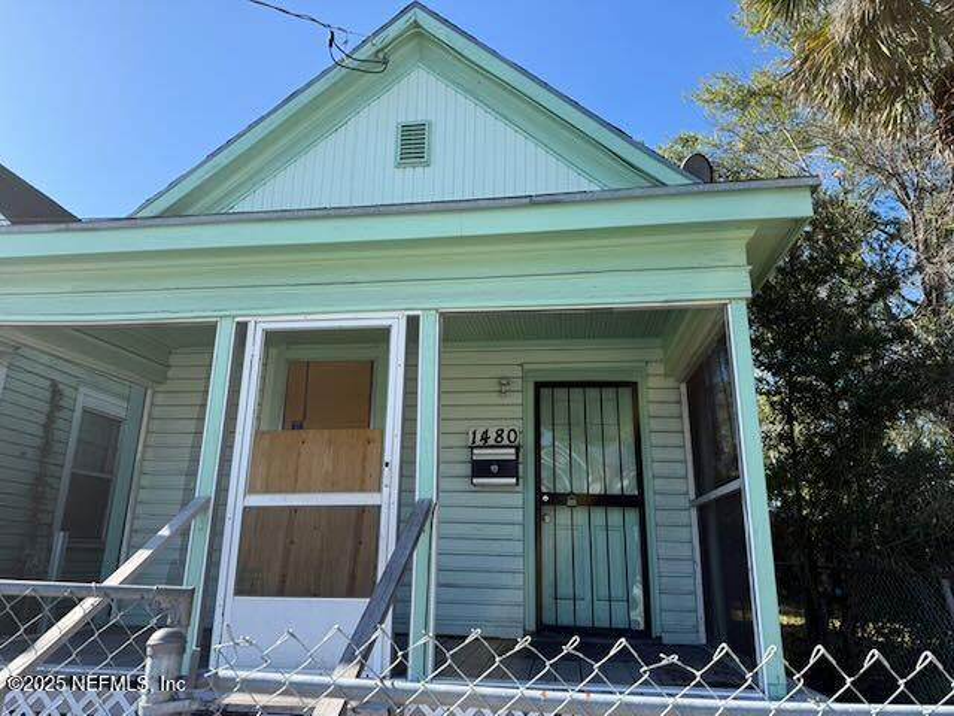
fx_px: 661
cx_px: 477
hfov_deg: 71.6
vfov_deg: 56.8
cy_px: 358
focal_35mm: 24
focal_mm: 6.76
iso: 80
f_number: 1.78
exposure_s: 1/1812
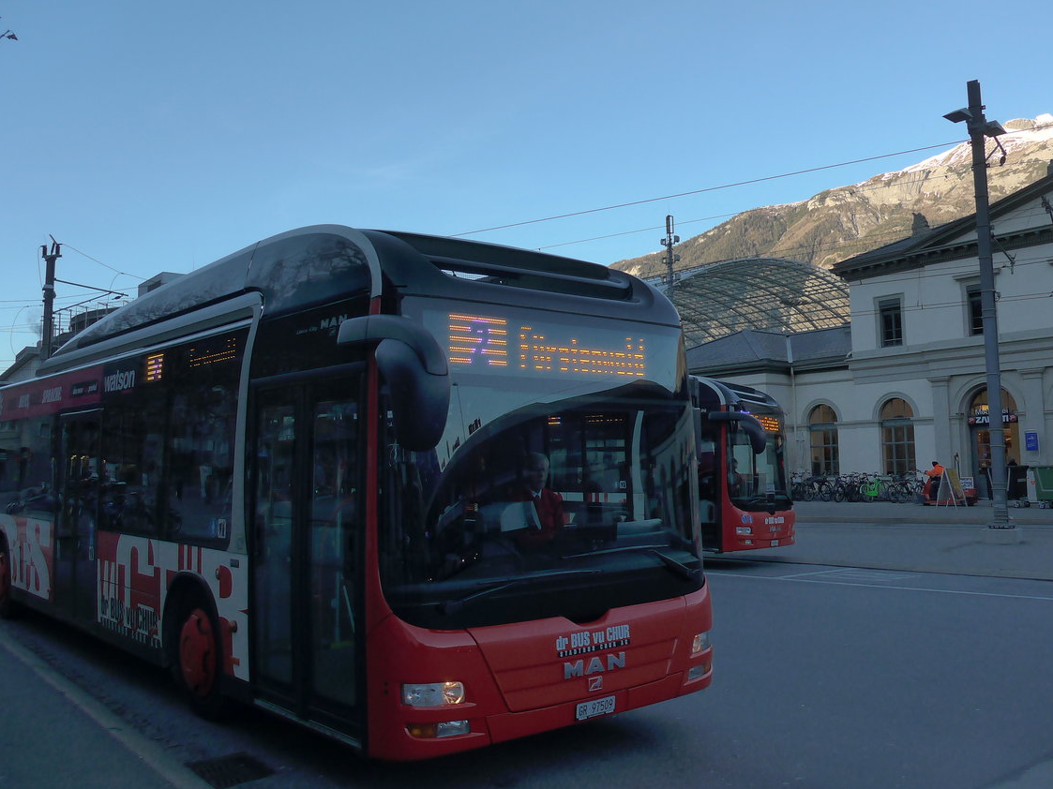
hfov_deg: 58.3
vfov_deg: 45.4
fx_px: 943
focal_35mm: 31
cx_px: 506
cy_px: 376
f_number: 2.8
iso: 160
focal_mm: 6
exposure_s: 1/800
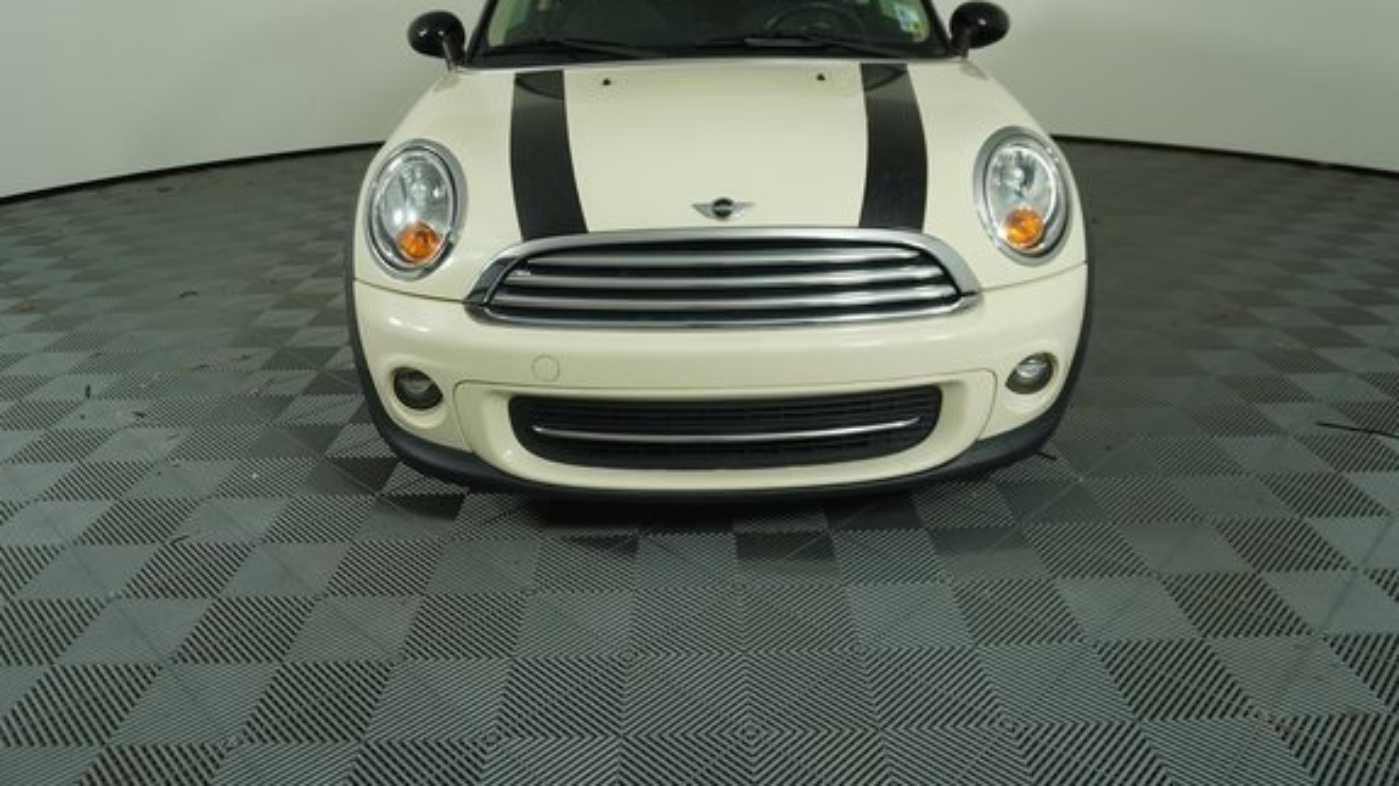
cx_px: 706
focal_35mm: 28
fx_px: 1038
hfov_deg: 67.9
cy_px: 269
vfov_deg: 41.0
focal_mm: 16
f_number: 4
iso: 160
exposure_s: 1/160
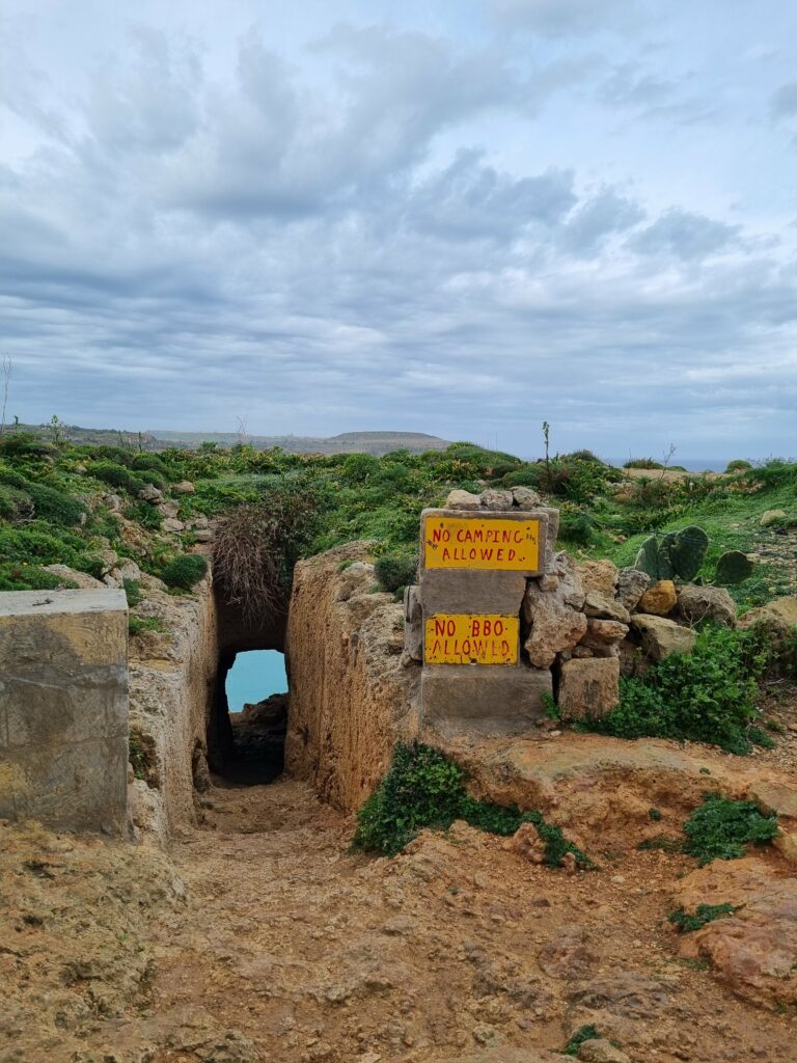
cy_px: 532
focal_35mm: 26
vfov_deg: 67.3
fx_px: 798
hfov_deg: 53.1
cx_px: 398
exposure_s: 1/1556
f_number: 1.8
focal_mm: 5.4
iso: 50
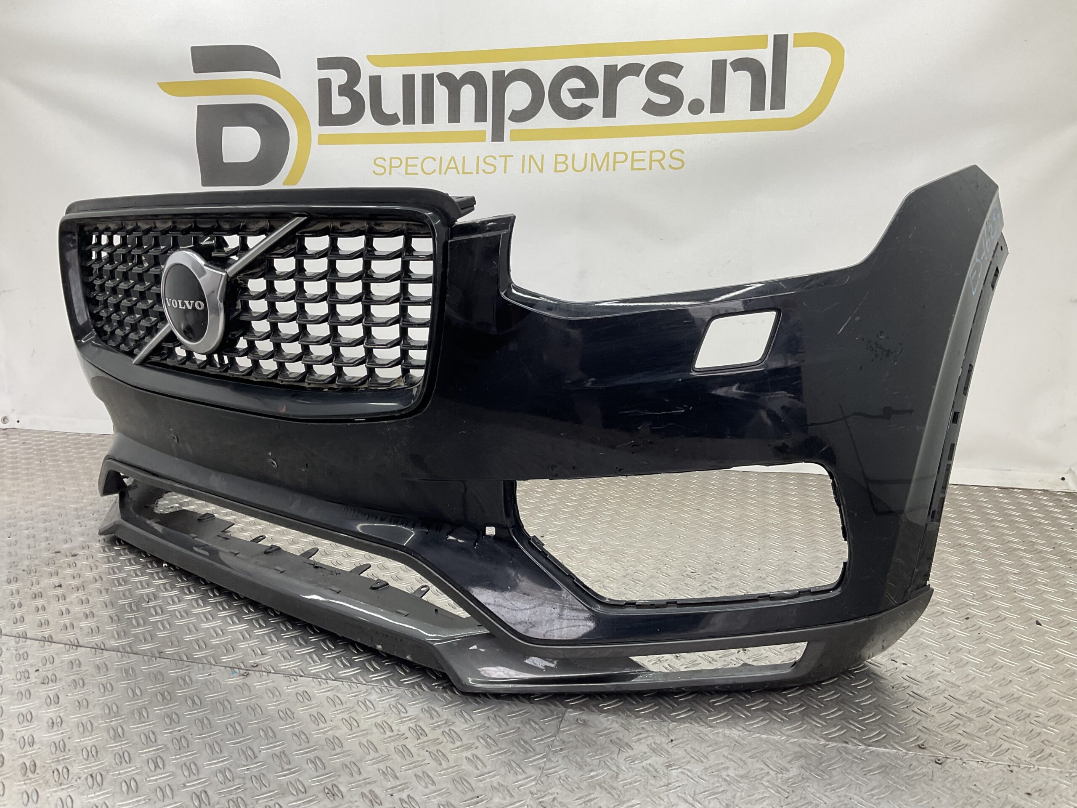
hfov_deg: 61.7
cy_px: 404
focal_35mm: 29
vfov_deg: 48.2
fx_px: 902
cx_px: 538
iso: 32
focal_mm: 3
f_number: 1.8
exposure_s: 1/120
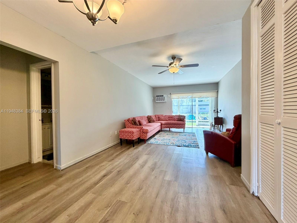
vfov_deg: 85.7
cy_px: 112
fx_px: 120
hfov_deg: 102.1
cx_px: 148
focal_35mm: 14
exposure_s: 1/120
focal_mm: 2.22
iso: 200
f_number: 2.2
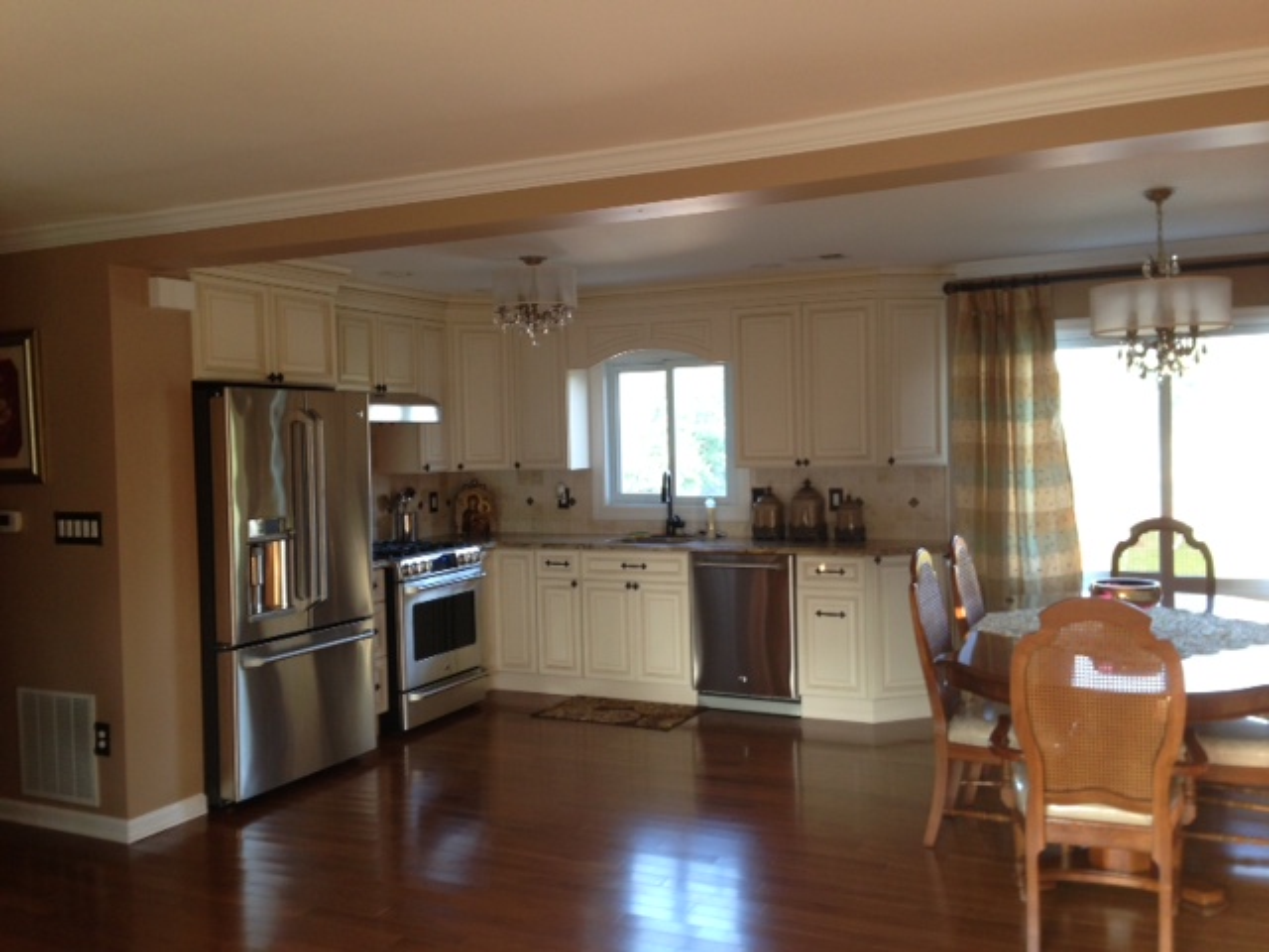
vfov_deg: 42.9
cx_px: 634
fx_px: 1210
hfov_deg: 55.4
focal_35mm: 33
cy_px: 476
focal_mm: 4.13
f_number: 2.4
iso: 80
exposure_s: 1/20
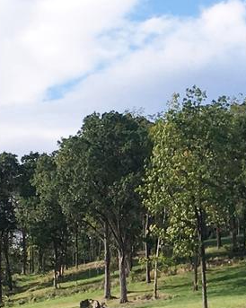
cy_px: 271
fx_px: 1539
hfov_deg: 9.0
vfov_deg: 11.4
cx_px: 317
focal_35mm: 169
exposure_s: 1/739
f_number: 2.2
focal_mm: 4.15
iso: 25
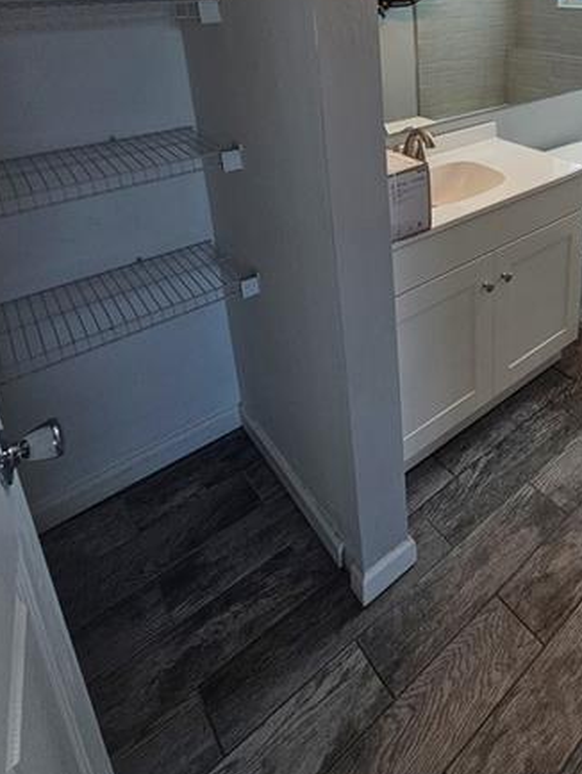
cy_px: 144
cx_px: 475
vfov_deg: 66.4
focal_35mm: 23
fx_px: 515
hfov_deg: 54.4
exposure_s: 1/120
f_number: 2.2
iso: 64
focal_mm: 2.2
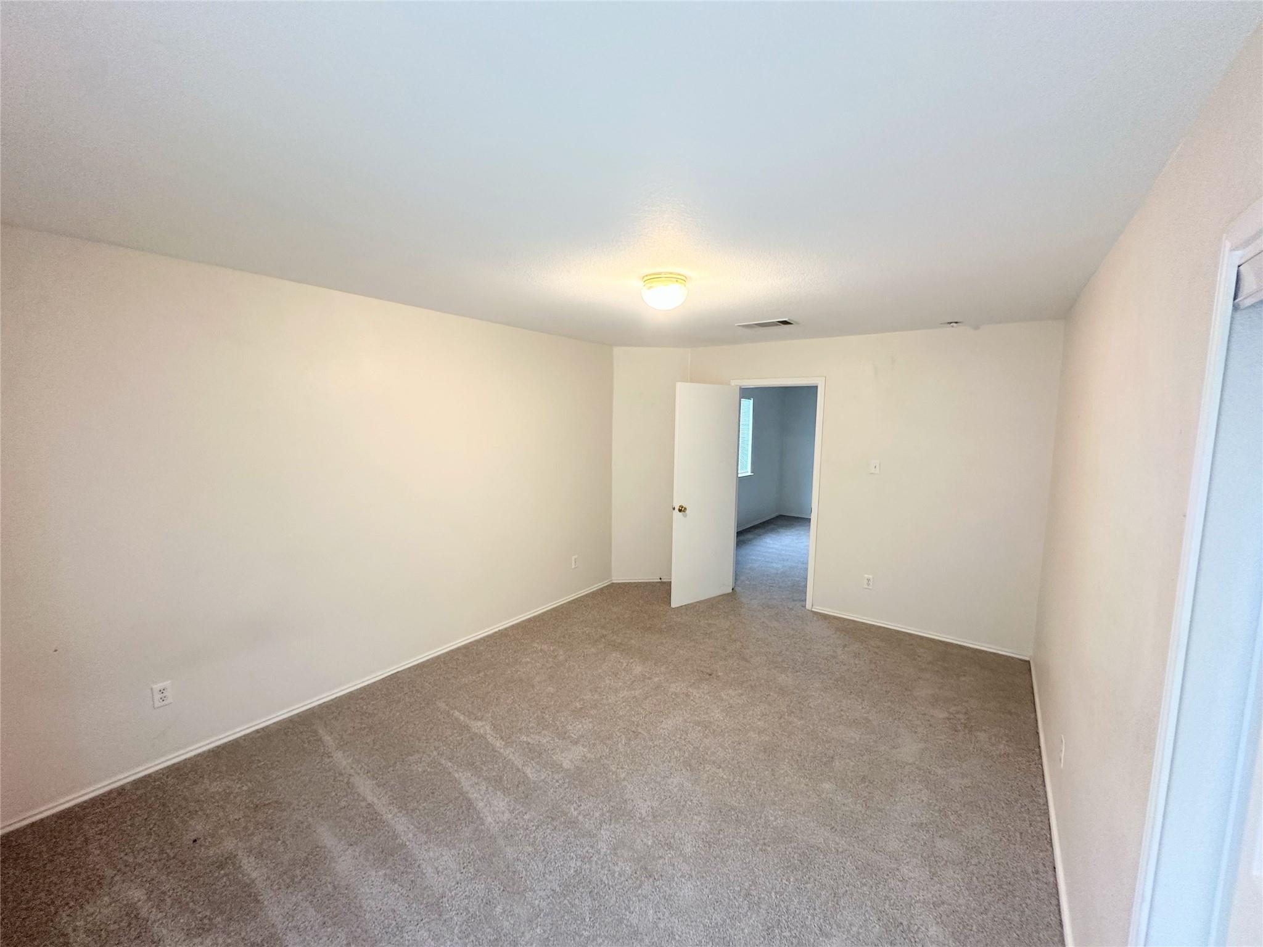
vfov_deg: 85.7
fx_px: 511
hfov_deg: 102.1
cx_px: 632
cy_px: 474
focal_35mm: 14
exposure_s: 1/60
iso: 200
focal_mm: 2.22
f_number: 2.2
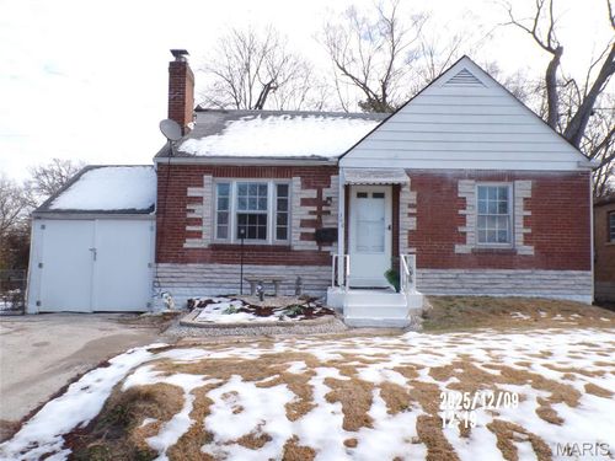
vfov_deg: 44.2
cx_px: 308
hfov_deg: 56.8
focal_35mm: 32
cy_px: 230
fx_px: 569
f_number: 8.3
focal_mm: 5.8
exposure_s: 1/60
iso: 100
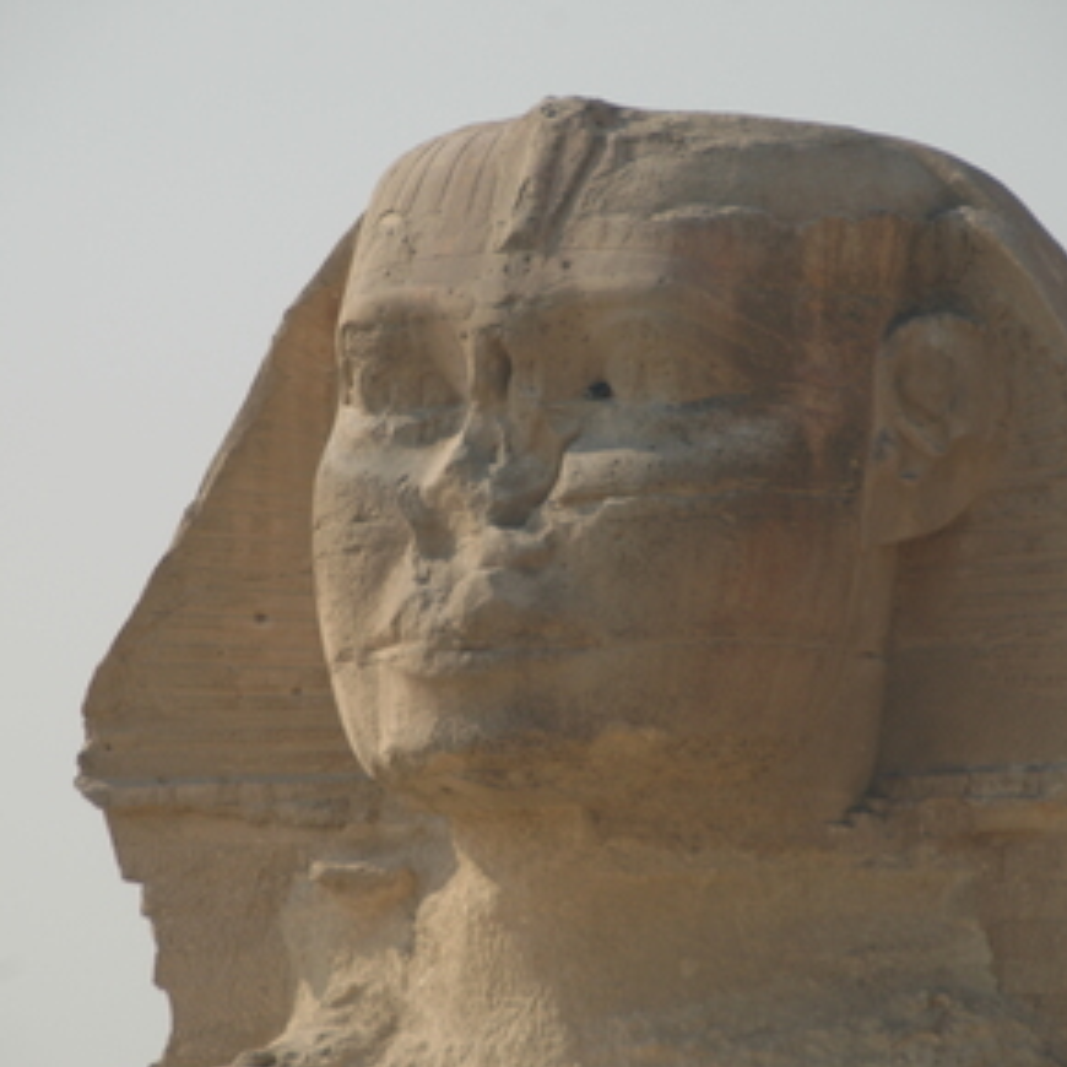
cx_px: 556
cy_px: 534
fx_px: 10113
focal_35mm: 290
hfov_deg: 6.0
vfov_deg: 6.0
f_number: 7.1
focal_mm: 150
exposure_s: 1/800
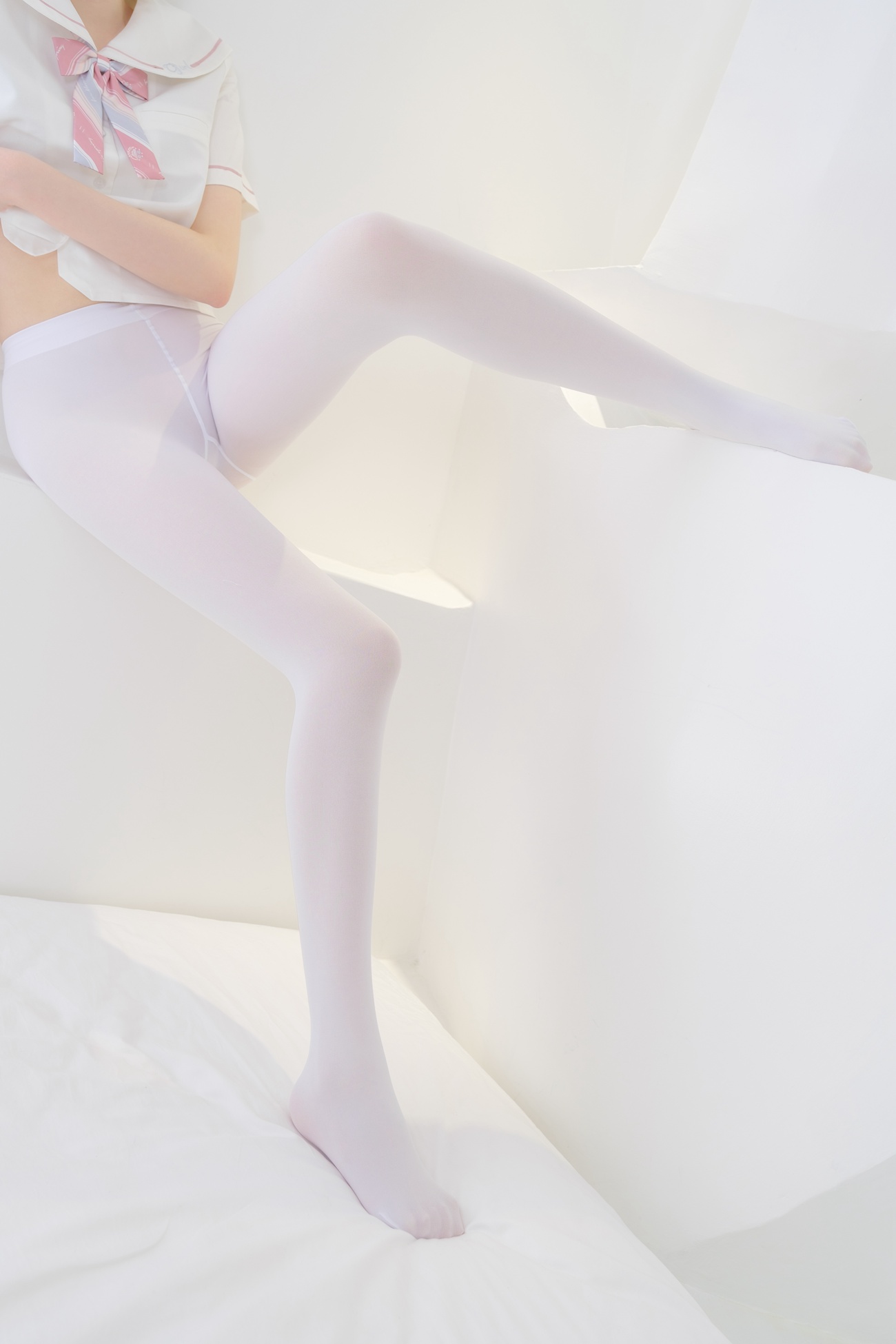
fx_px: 1008
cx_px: 448
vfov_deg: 67.4
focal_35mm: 27
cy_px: 672
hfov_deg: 47.9
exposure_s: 1/60
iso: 160
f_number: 3.6
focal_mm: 18
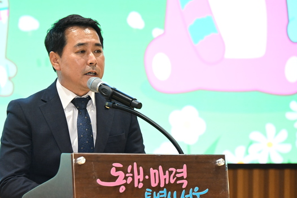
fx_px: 2195
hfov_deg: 7.7
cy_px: 113
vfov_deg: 5.2
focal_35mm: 266
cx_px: 103
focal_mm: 200
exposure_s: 1/80
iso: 5000
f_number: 6.3
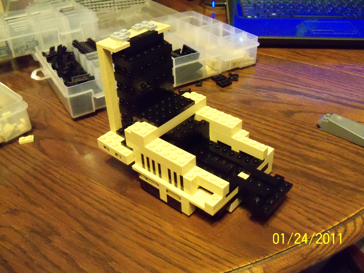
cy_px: 136
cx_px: 182
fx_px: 368
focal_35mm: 35
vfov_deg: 40.7
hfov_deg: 52.6
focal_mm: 6.2
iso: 1600
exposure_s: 1/15
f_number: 3.5
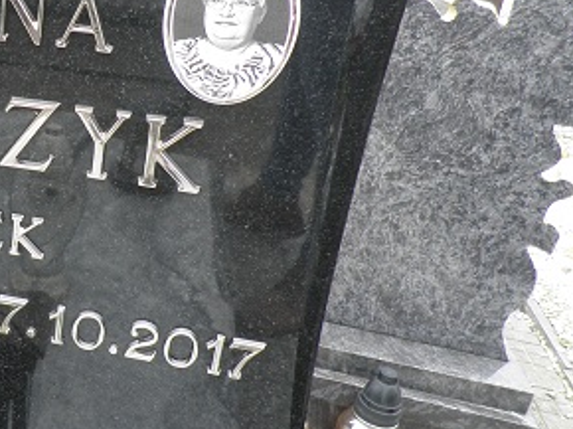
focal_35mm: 53
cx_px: -43
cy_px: 130
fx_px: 877
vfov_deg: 27.3
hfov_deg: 32.3
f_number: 3.3
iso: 100
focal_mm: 4.3
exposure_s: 1/30
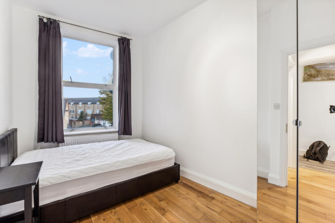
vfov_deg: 77.3
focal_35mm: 15
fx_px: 140
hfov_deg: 100.4
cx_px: 168
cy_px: 112
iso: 400
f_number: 11
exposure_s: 1/5
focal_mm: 10
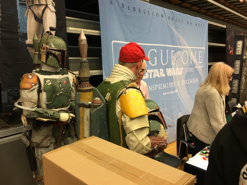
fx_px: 207
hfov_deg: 61.7
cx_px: 124
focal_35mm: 29
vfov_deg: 48.2
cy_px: 92
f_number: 2.2
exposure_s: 1/17
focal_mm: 4.15
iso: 64
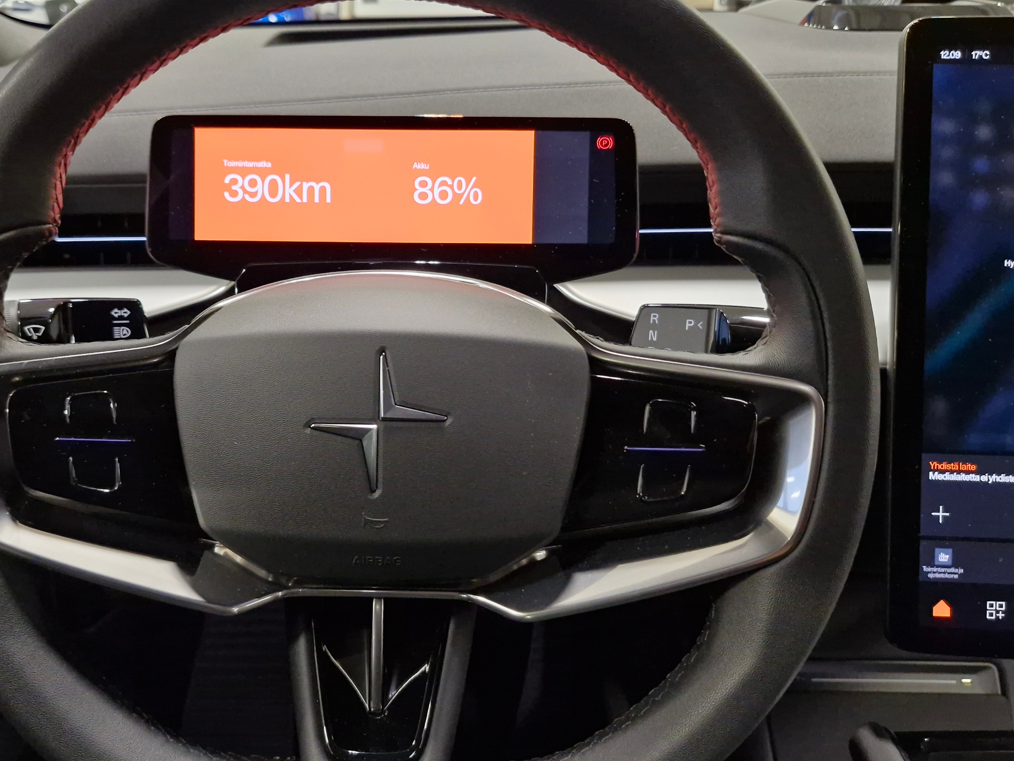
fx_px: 908
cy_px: 364
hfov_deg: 57.8
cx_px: 396
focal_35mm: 31
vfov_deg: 45.4
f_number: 1.8
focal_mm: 5.54
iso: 1000
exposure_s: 1/120
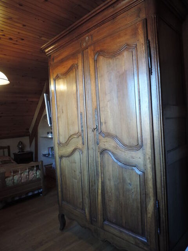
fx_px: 174
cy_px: 126
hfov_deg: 56.8
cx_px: 94
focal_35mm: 24
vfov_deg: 71.6
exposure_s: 1/25
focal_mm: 4.3
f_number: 3
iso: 400
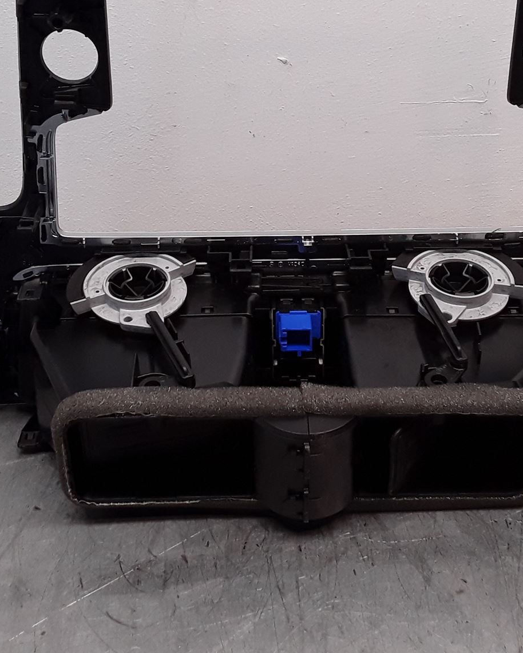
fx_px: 948
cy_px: 226
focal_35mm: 49
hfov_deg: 30.8
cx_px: 260
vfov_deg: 37.7
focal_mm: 2.91
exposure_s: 1/172
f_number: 1.9
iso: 100
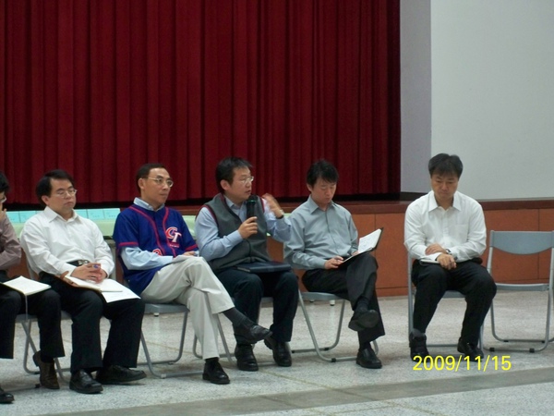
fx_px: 1680
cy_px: 208
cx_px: 277
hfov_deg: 18.7
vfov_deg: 14.1
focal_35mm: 105
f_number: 5.7
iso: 400
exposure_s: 1/30
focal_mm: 18.8
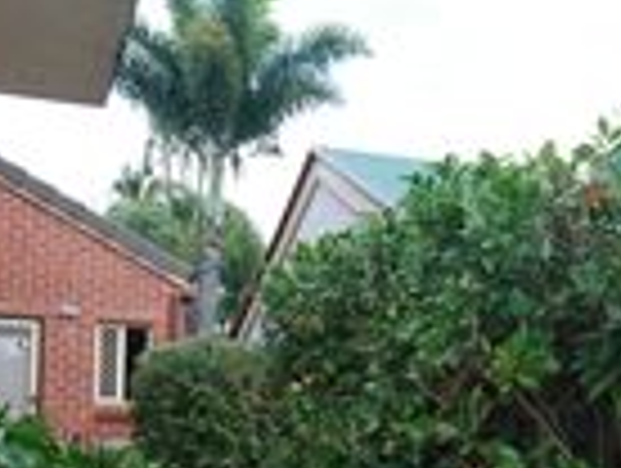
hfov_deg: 38.8
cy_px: 443
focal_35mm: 49
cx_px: 346
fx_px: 881
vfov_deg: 28.3
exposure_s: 1/125
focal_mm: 10
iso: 140
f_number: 5.6
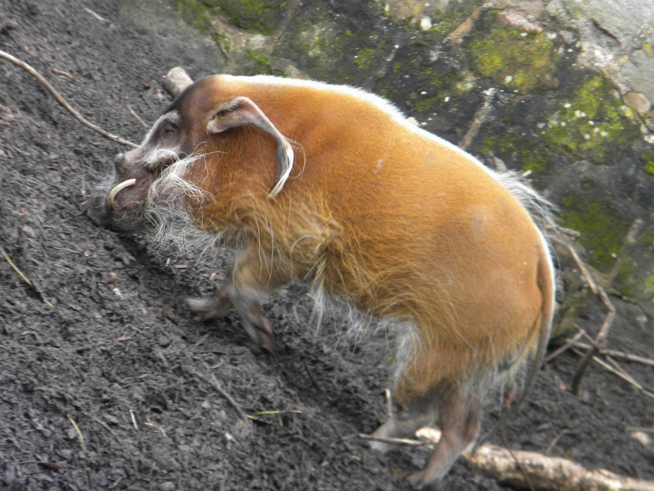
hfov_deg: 13.3
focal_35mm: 148
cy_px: 246
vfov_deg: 10.0
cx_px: 327
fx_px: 2796
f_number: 5
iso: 210
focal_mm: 26.8
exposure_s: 1/65.7
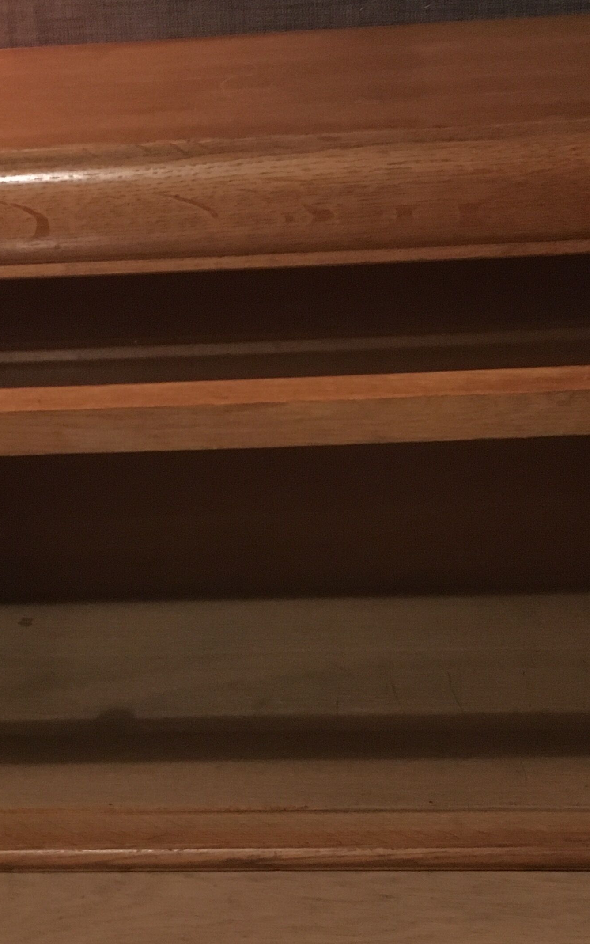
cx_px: 259
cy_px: 580
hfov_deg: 22.4
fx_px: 1492
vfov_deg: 34.9
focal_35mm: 58
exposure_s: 1/17
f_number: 2.2
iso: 500
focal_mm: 4.15
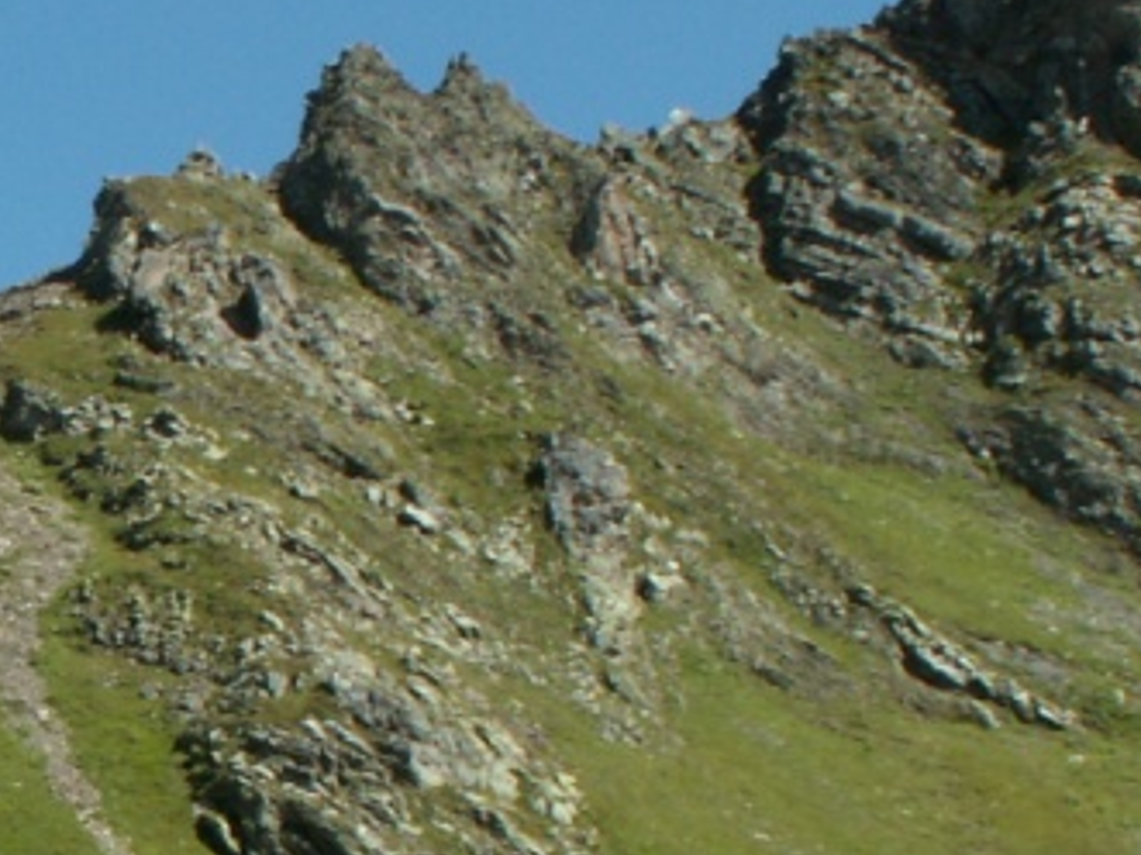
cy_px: 865
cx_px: -586
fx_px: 5503
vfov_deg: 8.8
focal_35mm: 167
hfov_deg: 11.3
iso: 50
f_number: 8
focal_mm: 9.05
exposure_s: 1/100
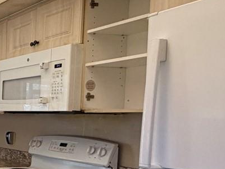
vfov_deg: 25.7
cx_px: -140
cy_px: 135
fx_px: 364
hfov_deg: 24.0
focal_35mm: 56
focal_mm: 2.22
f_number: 2.2
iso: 200
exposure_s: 1/120
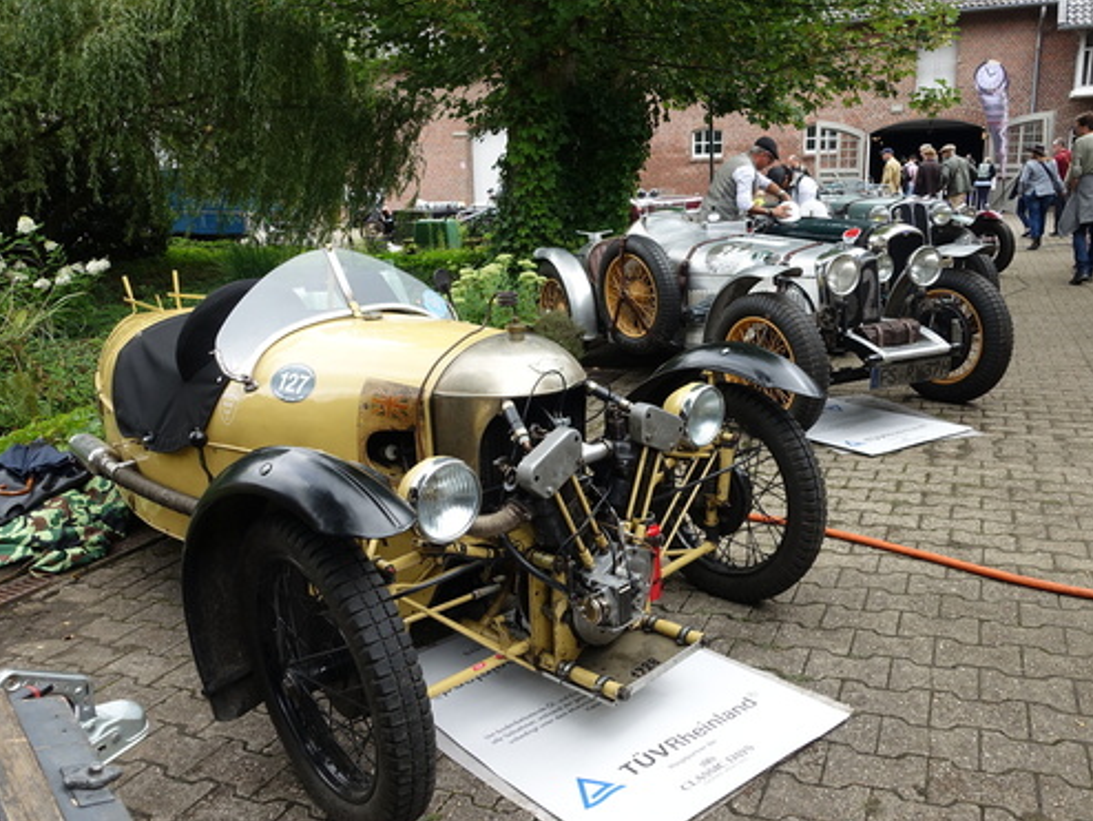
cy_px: 405
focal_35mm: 28
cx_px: 575
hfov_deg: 63.4
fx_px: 885
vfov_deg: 49.8
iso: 125
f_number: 5.6
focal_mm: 8.82
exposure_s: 1/80
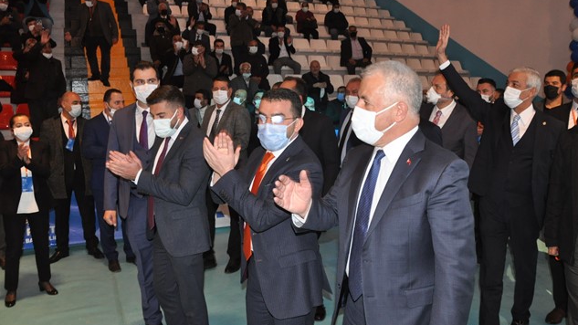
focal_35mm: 29
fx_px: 444
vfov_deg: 40.2
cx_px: 295
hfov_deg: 66.1
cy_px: 156
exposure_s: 1/60
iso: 1250
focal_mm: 18
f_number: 4.5
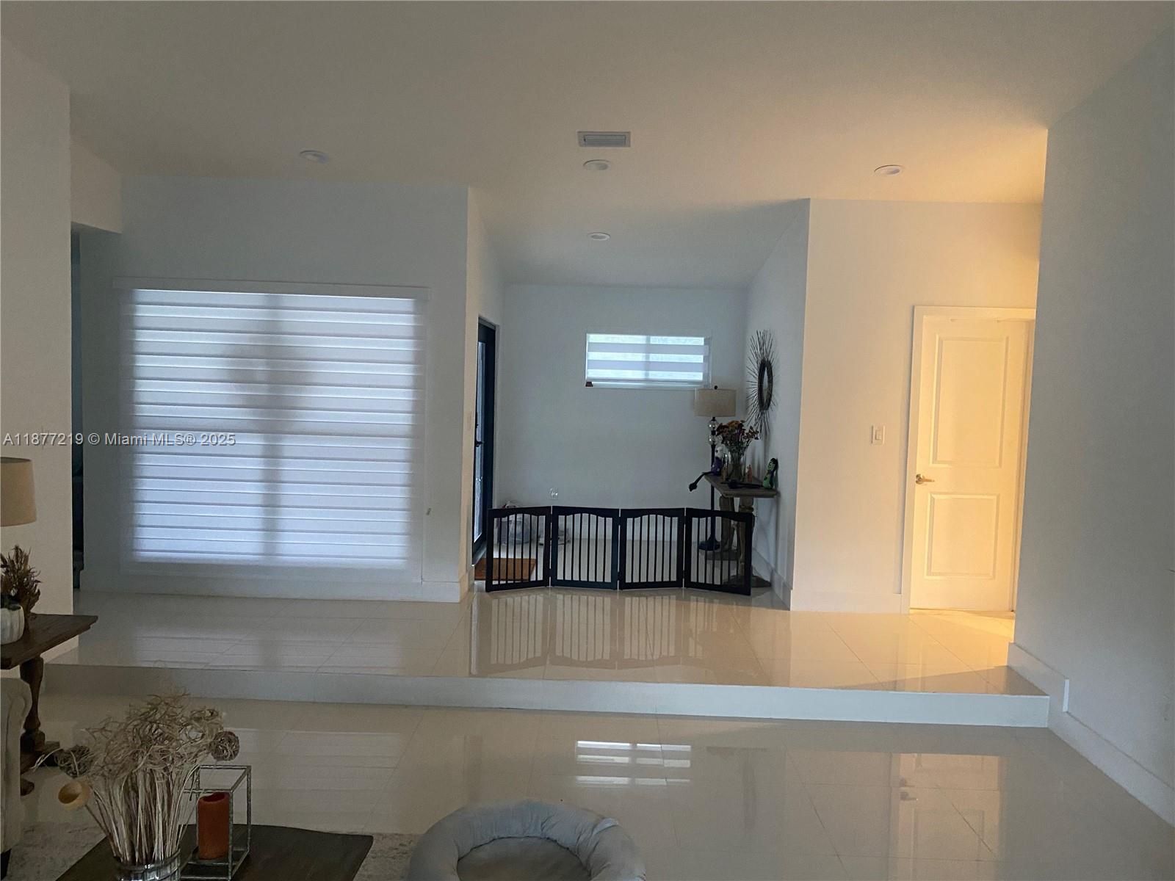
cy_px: 440
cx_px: 588
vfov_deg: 53.1
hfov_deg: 67.3
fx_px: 883
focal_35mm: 26
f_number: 1.8
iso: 400
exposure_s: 1/60
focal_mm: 4.25
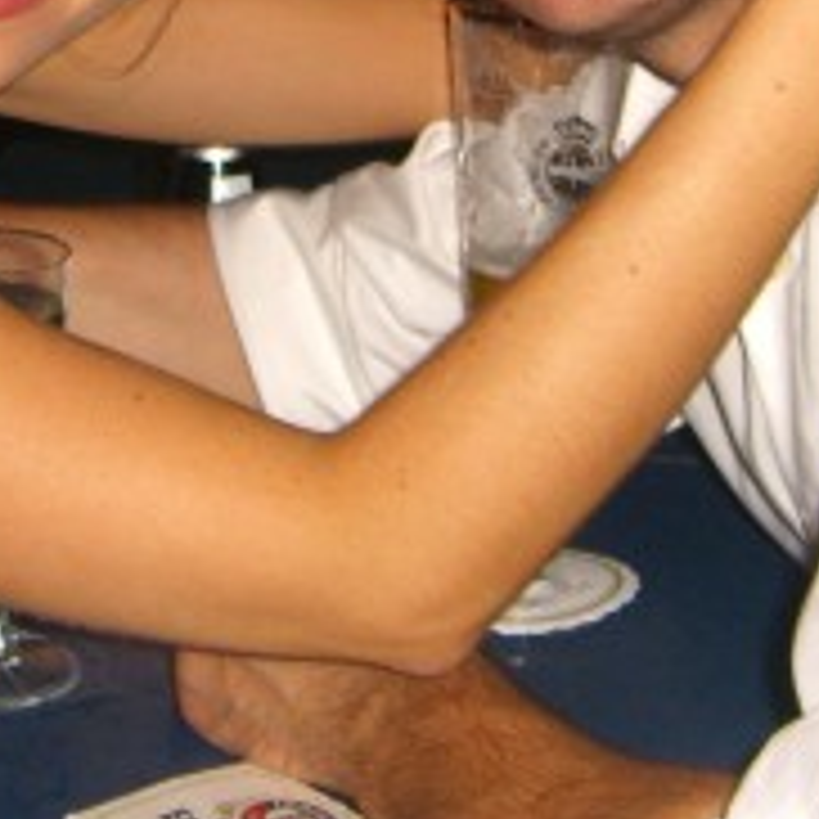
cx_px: 284
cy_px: -99
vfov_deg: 15.3
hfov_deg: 15.7
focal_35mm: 111
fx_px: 2971
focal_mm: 7.9
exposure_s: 1/60
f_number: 2.8
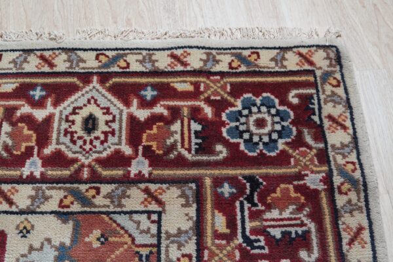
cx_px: 196
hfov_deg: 43.6
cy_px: 131
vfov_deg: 29.9
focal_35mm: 45
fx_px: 491
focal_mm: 30
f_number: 5
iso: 500
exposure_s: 1/125
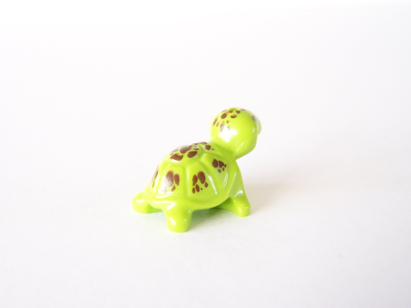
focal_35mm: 48
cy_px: 154
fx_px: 570
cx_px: 206
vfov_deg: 30.3
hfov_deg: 39.7
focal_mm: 8
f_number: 3.2
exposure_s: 1/45
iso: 400
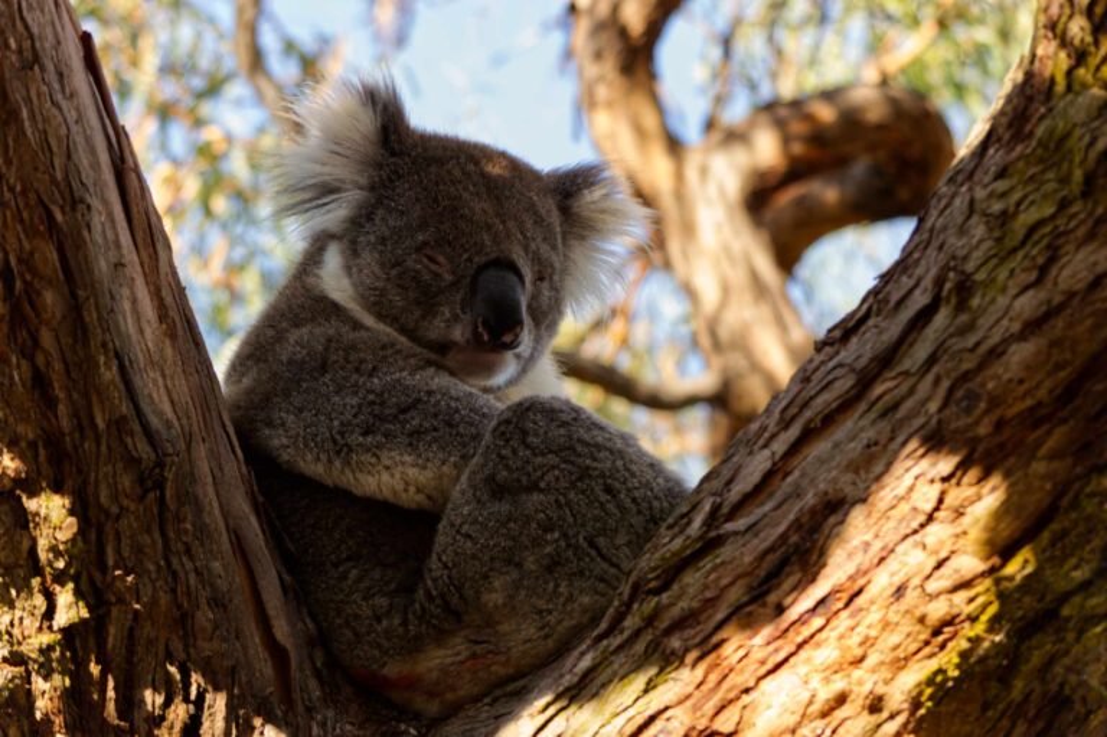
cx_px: 554
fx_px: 4517
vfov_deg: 9.3
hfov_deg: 14.0
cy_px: 368
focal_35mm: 147
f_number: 5.6
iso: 100
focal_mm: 98
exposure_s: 1/50
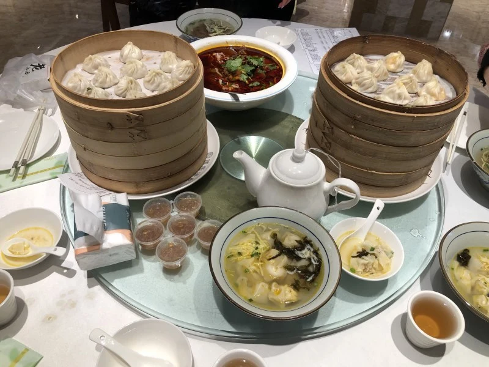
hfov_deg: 63.4
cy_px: 184
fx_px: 396
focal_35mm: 28
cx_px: 244
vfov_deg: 49.7
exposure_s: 1/33
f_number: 1.8
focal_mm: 4
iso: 25
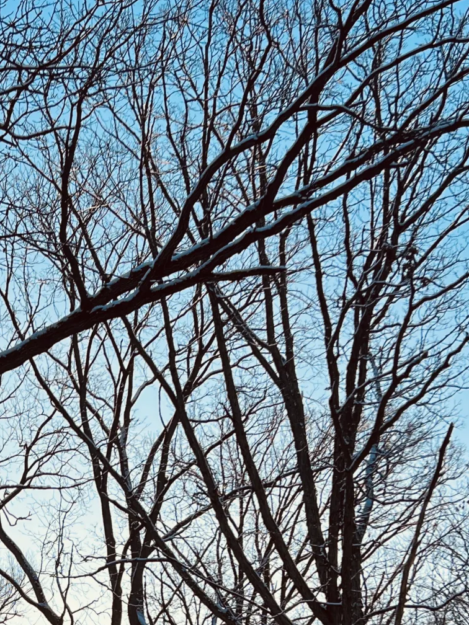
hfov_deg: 21.4
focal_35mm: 66
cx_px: -8
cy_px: 533
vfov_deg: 28.5
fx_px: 1192
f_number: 1.5
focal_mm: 5.7
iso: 50
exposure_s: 1/1934
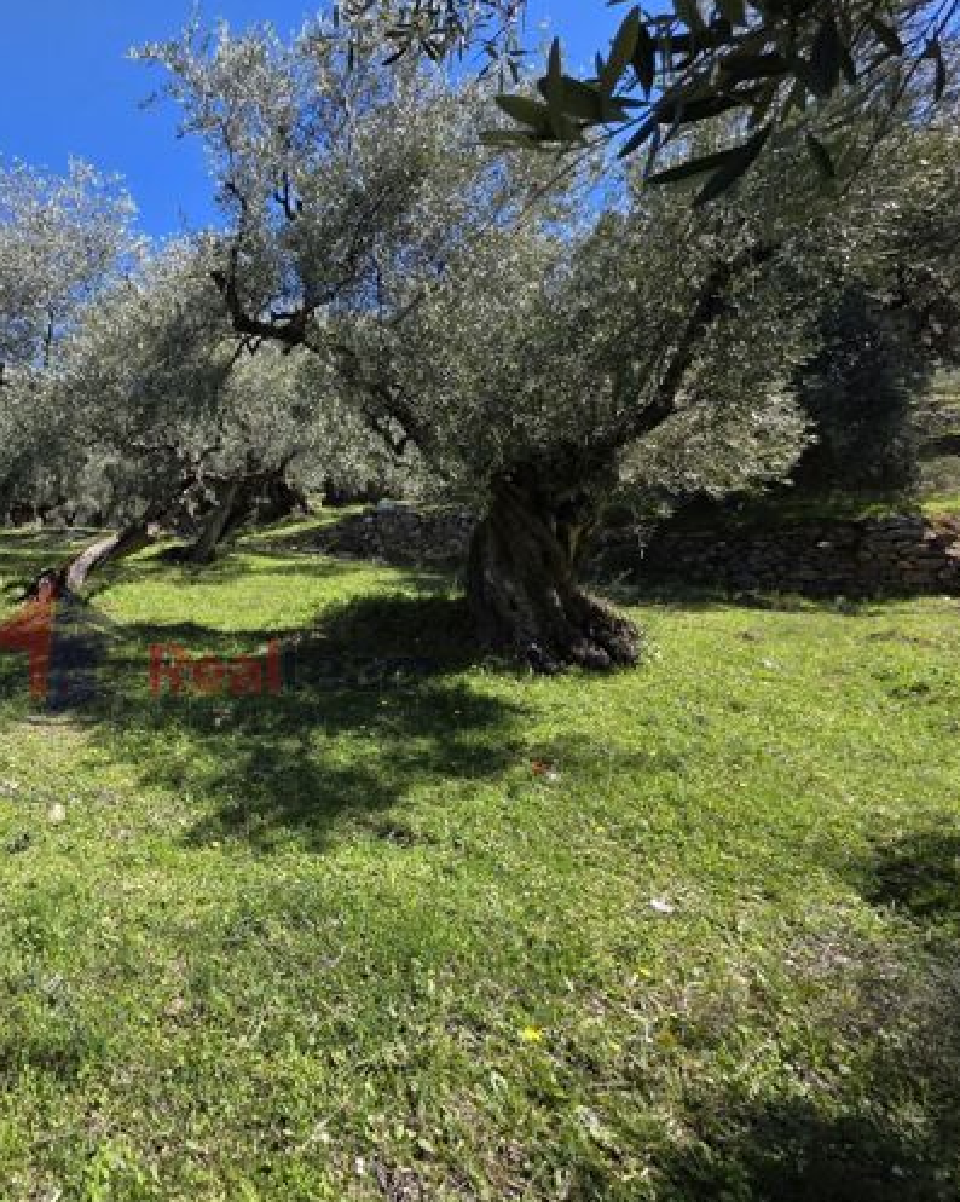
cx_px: 185
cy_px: 580
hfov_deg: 66.6
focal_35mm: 18
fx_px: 640
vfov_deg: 86.4
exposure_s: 1/1135
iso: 40
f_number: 1.9
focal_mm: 2.2
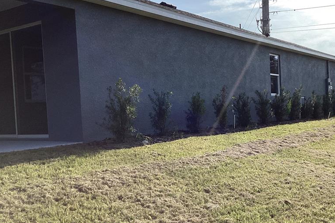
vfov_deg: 31.2
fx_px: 400
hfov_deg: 44.8
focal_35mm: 43
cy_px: 124
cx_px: 220
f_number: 2.4
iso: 25
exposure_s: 1/2092
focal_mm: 3.3
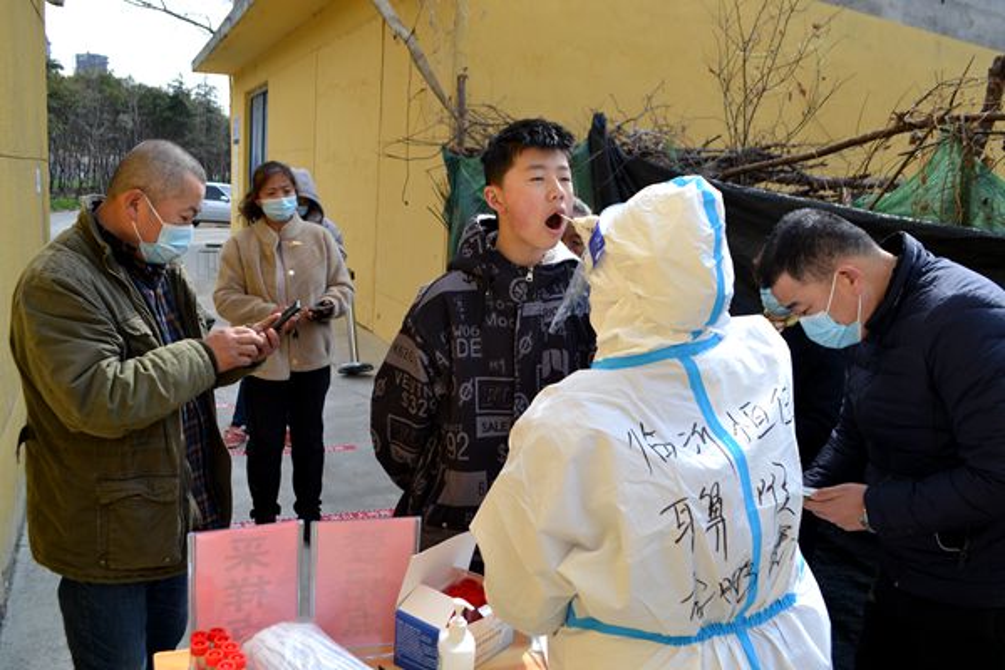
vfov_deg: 43.6
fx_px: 837
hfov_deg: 61.9
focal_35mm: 30
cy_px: 335
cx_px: 502
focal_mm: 20
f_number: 6.3
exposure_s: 1/160
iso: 100
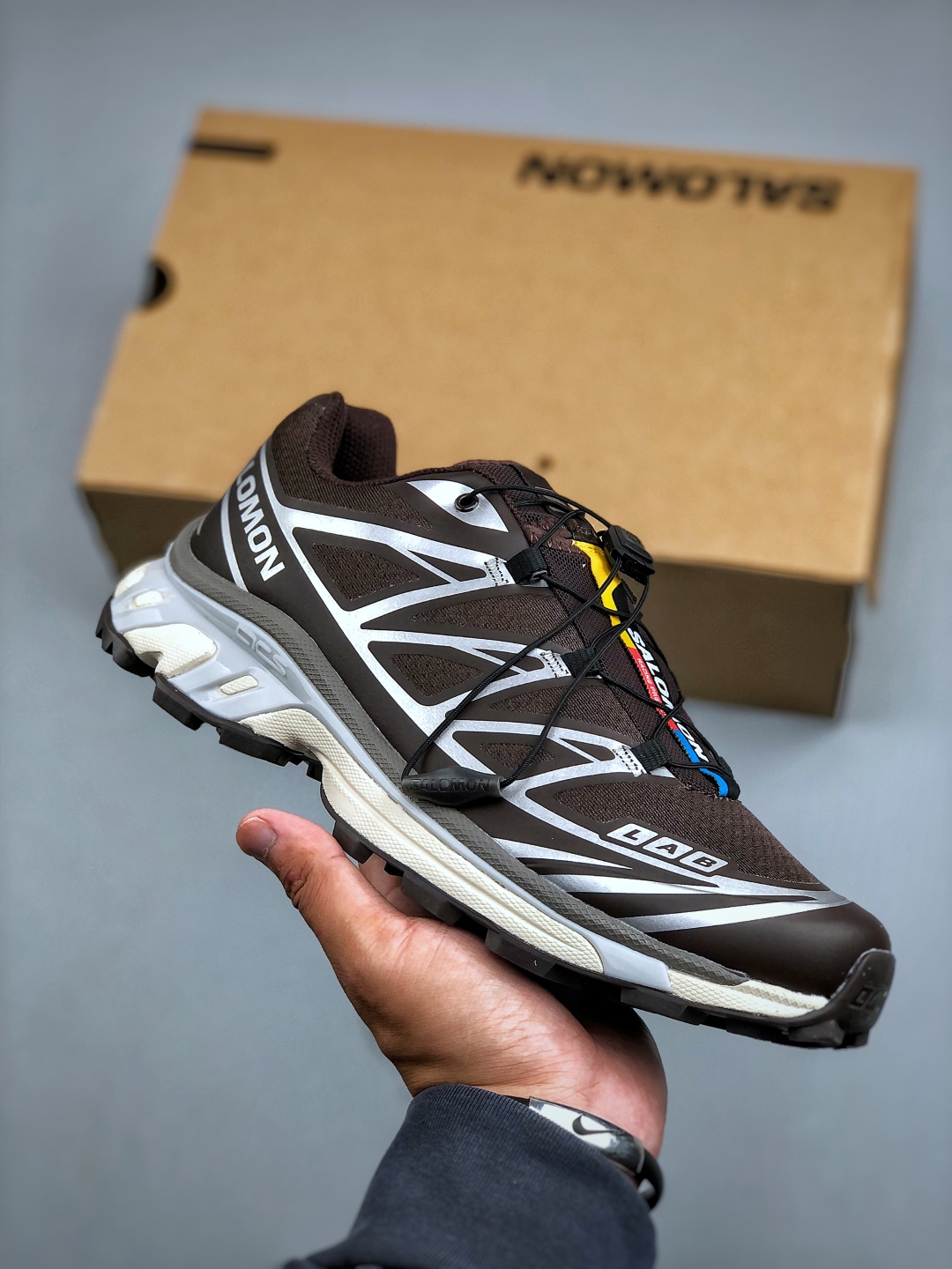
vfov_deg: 33.8
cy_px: 634
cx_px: 476
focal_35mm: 57
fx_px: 2090
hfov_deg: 25.7
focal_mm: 6.6
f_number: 2.8
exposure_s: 1/50
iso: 25
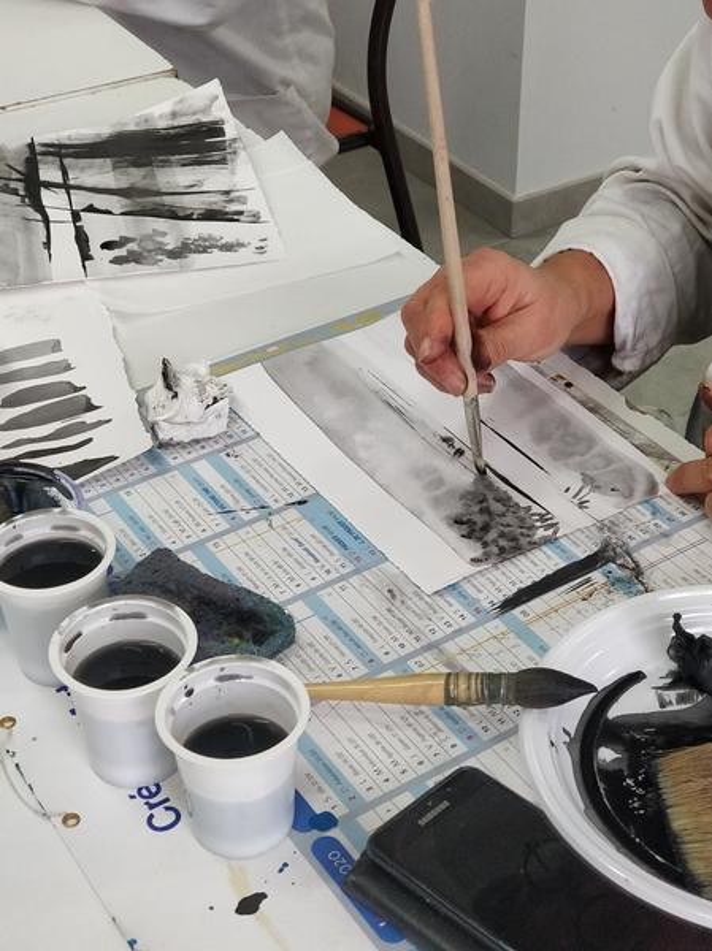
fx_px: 879
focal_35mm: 32
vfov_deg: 56.9
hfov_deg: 44.1
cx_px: 356
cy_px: 476
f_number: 2.6
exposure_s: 1/100
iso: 1000
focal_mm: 5.5
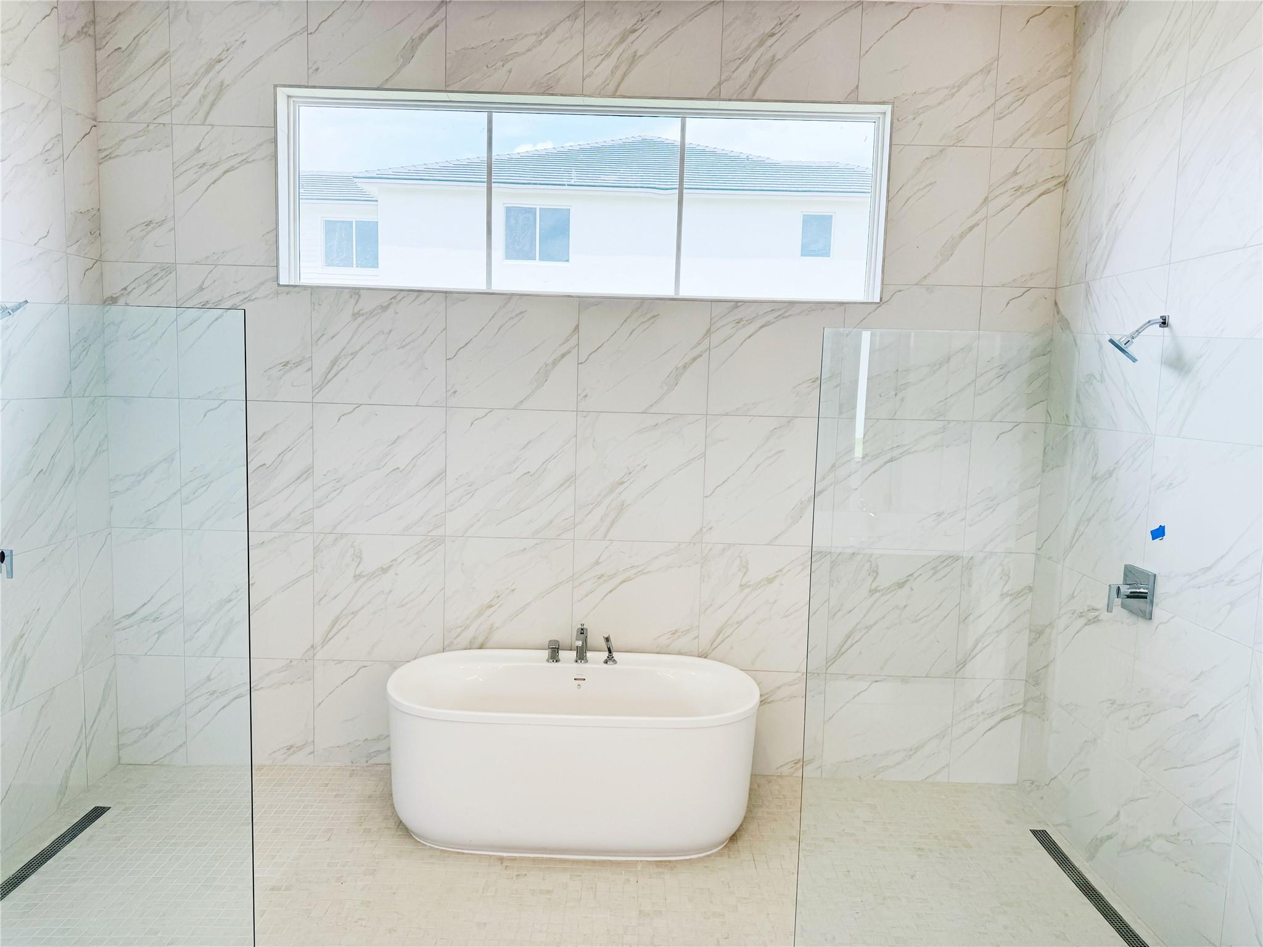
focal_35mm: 24
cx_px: 632
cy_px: 474
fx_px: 876
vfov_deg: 56.8
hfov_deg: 71.6
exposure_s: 1/301
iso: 80
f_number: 1.78
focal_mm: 6.76
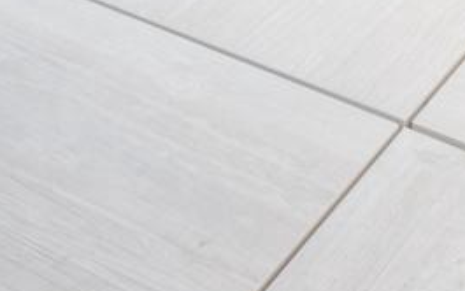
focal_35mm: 126
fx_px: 1598
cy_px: -842
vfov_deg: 7.6
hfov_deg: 16.5
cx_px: 151
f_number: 11
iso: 400
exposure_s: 1/50
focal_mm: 16
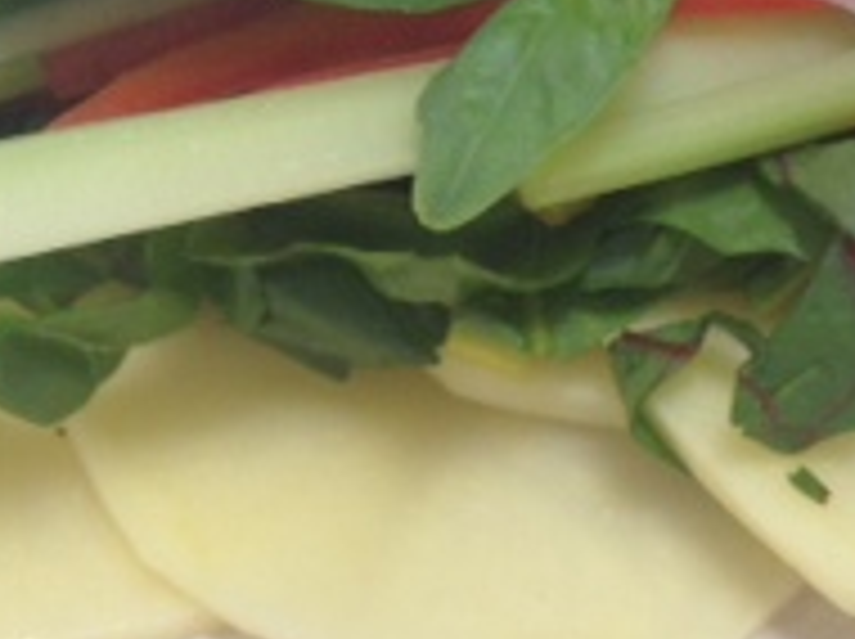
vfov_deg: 12.5
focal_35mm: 118
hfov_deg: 16.5
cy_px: 153
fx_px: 2911
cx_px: 734
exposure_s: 1/60
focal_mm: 4.28
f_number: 2.4
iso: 80
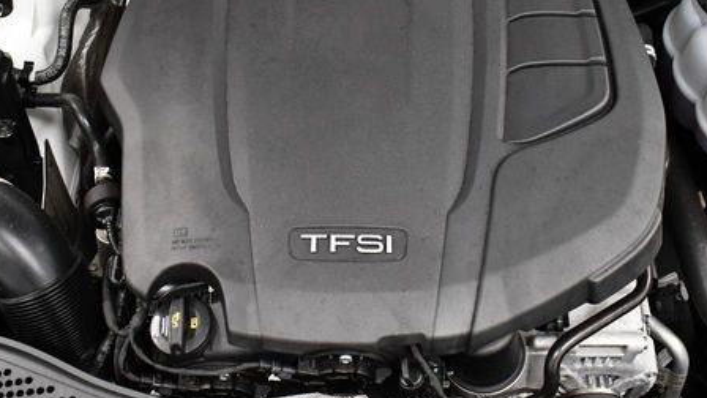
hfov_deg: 38.5
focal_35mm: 54
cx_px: 360
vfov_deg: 22.0
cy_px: 99
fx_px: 1012
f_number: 3.5
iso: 2000
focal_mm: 18
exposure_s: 1/125
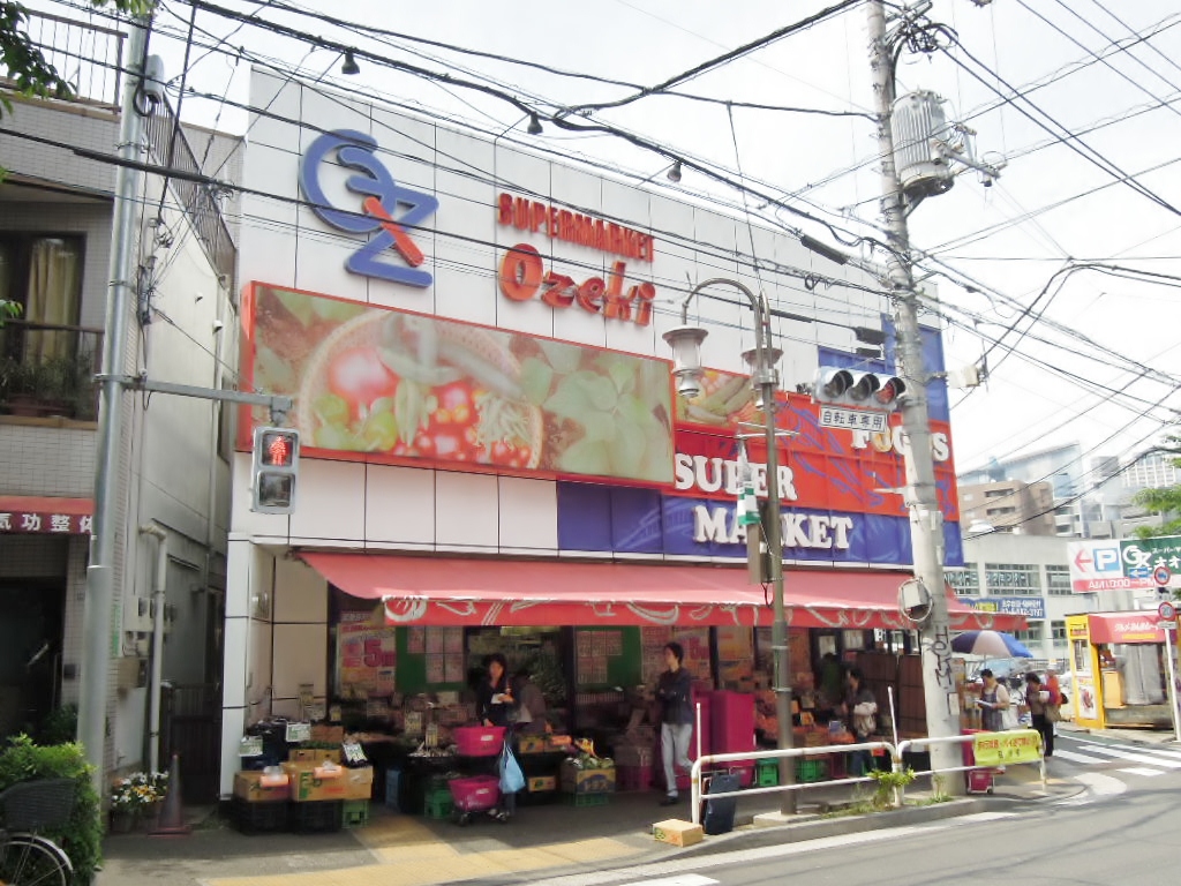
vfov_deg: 45.4
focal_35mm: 31
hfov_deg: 58.4
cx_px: 590
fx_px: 1058
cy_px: 443
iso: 160
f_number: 3
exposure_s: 1/1250
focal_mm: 5.5
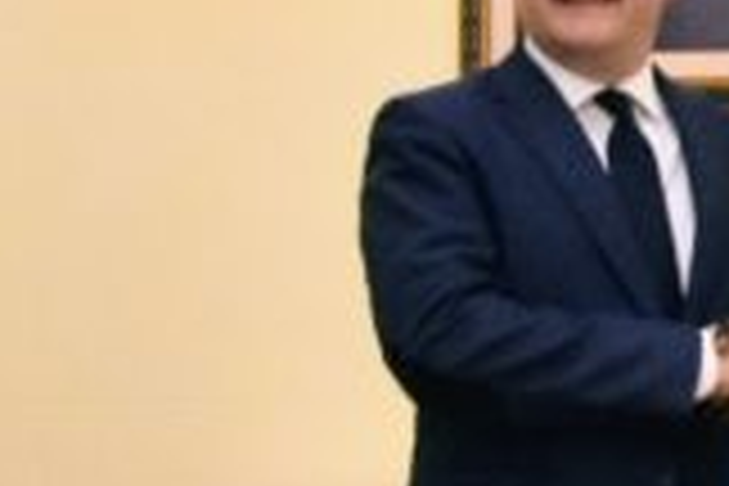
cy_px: 104
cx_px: 904
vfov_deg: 19.8
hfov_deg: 26.0
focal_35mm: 68
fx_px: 1377
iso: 800
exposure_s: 1/50
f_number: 3.5
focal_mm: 18
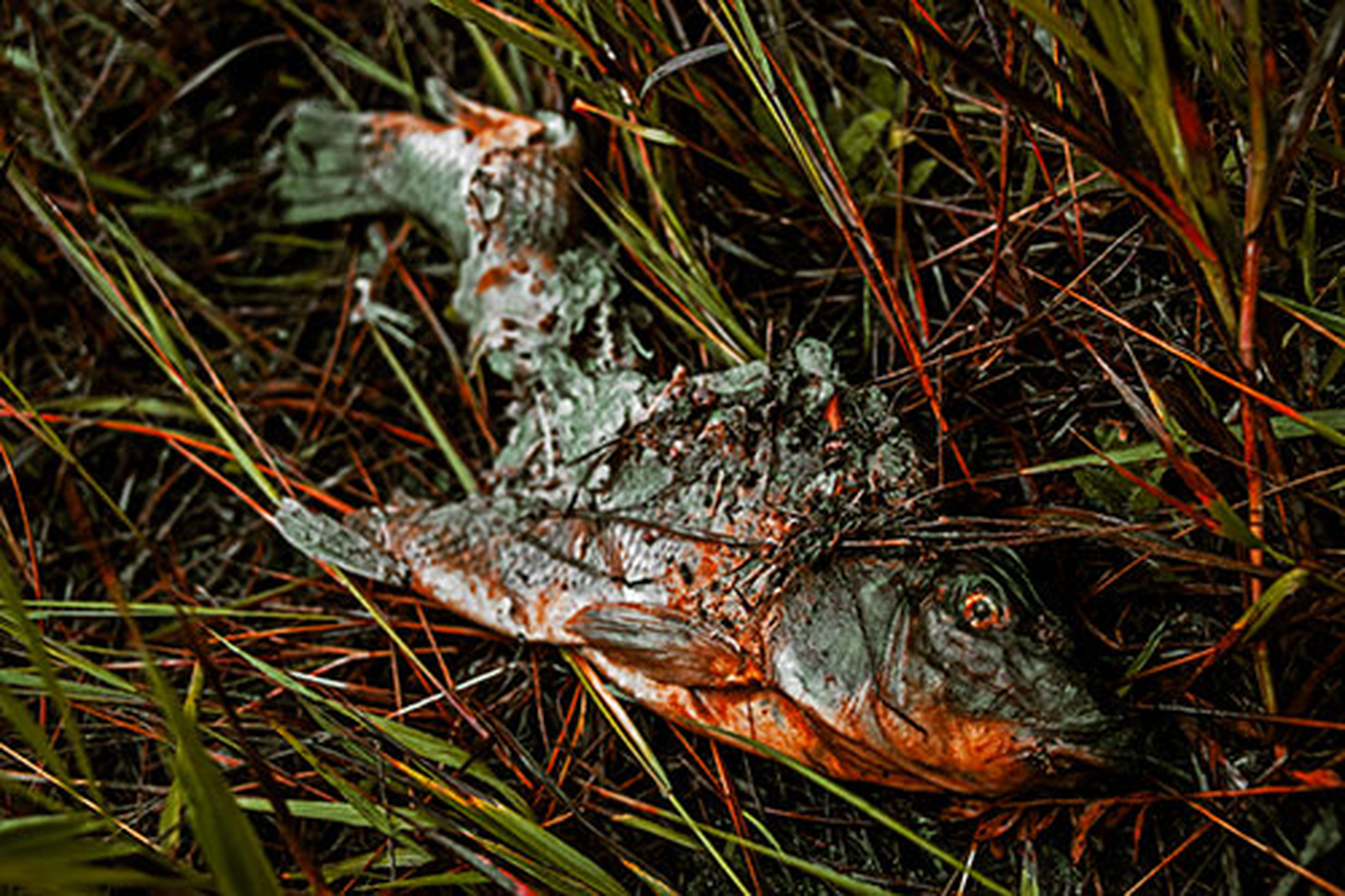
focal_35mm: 42
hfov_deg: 46.4
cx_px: 672
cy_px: 448
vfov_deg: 31.9
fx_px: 1569
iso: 110
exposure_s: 1/50
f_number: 4
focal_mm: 28
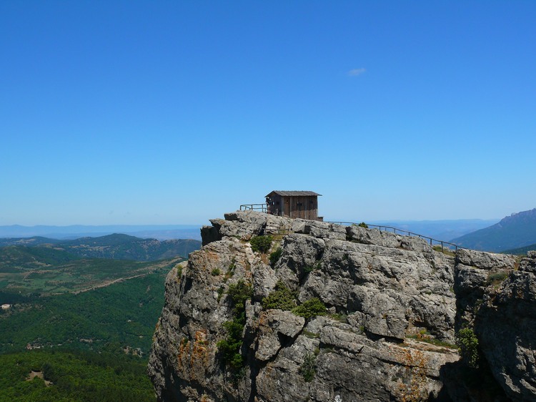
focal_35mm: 35
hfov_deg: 52.6
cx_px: 268
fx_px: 542
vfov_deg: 40.7
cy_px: 201
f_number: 5.6
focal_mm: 7.4
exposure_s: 1/320
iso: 100
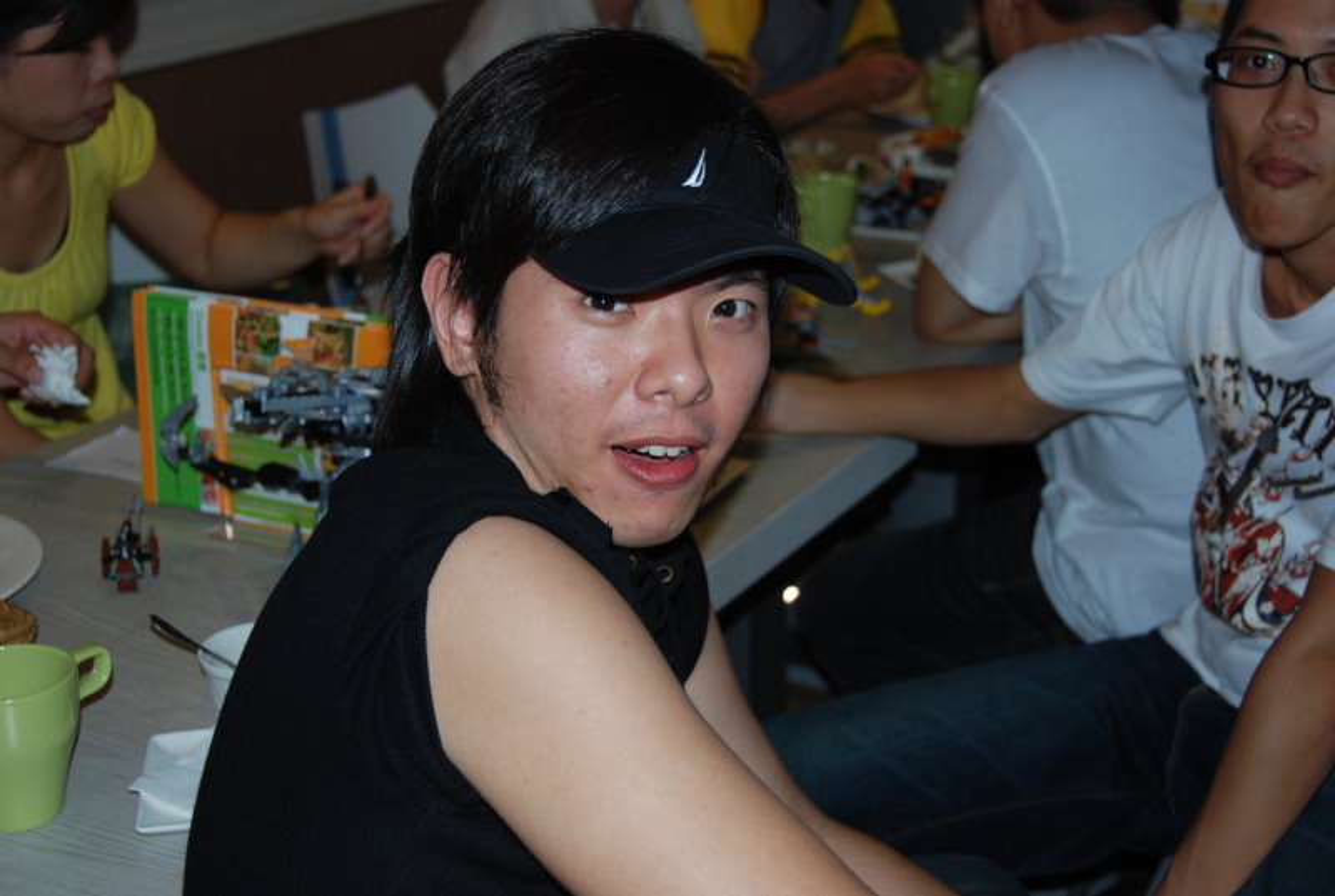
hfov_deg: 35.0
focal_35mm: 57
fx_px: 2118
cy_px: 448
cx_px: 668
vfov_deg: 23.9
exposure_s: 1/60
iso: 200
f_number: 4.5
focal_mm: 38
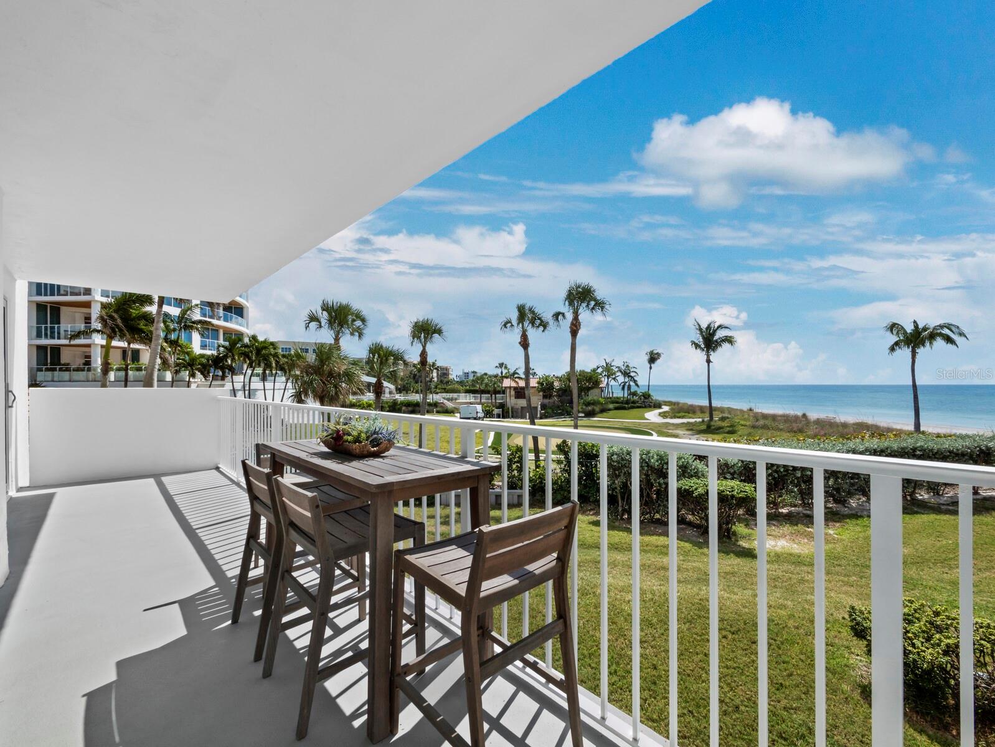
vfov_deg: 85.7
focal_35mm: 14
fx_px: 403
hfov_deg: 102.0
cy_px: 374
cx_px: 498
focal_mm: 7
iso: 200
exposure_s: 1/125
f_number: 11
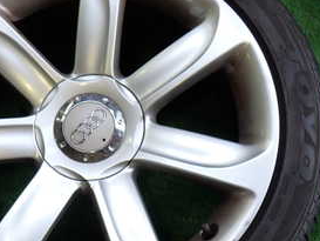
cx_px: 84
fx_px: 610
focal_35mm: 66
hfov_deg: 29.0
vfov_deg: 22.2
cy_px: 149
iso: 100
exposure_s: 1/125
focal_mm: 5.4
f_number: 2.3
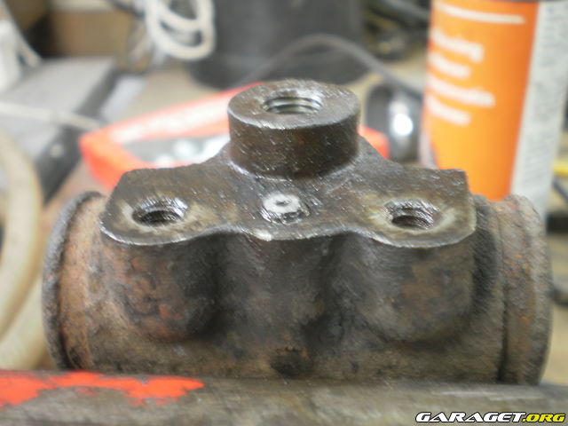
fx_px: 689
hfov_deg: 44.8
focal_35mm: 42
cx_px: 284
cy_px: 213
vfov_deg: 34.3
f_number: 3.5
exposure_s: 1/4
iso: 100
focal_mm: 7.4
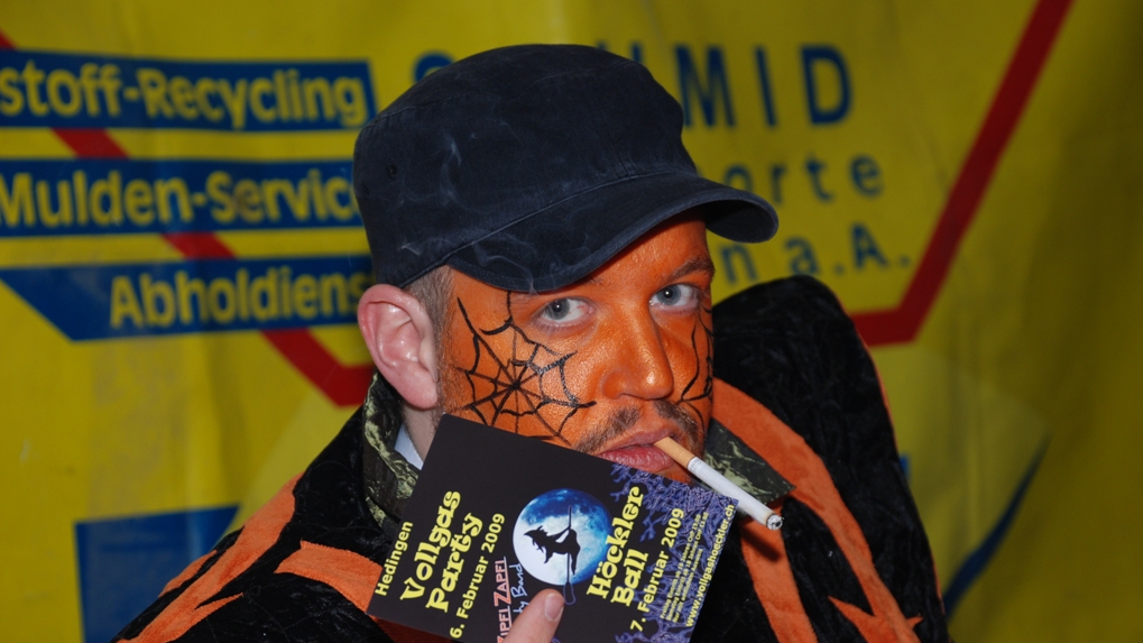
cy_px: 378
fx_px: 3592
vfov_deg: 10.2
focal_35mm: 119
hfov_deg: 18.1
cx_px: 571
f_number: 5.6
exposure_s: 1/60
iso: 200
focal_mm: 75
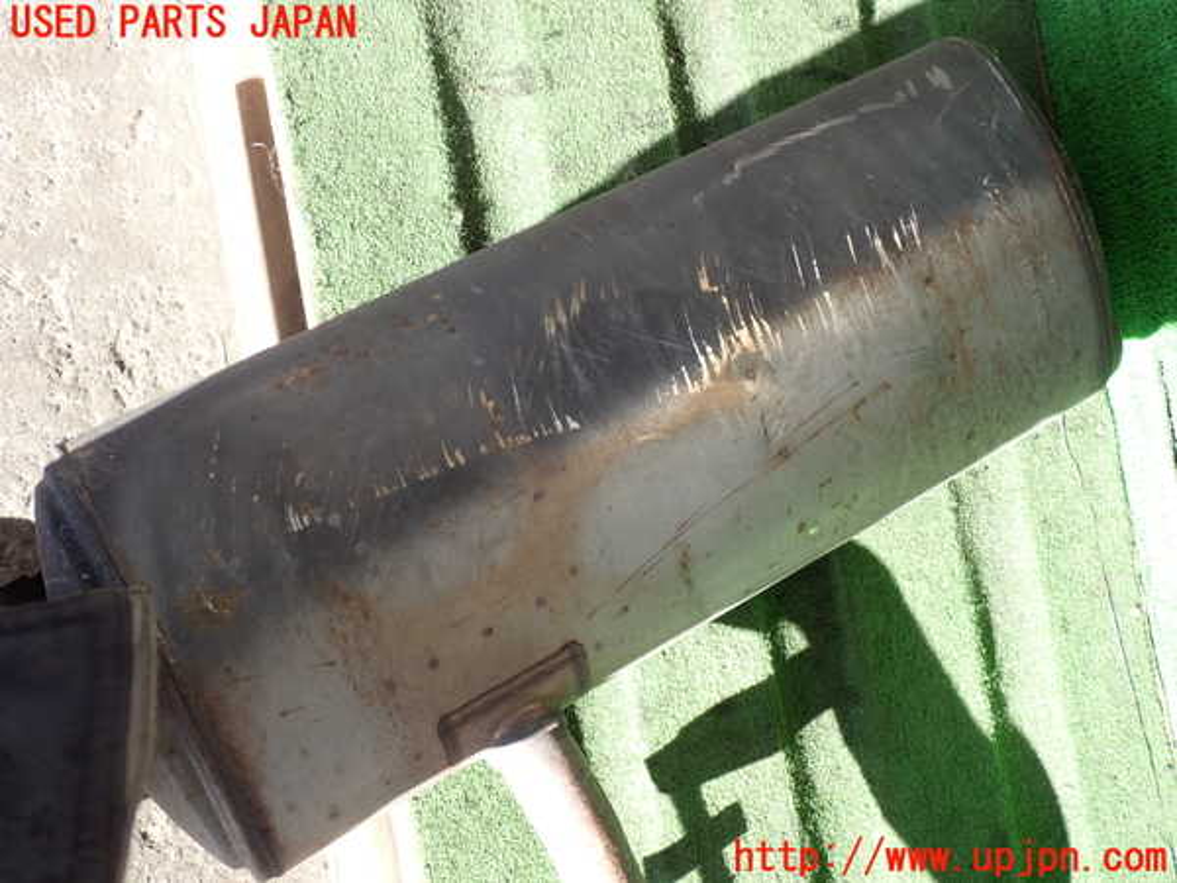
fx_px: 1496
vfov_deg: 32.9
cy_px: 442
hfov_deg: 42.9
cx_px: 588
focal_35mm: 44
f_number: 2.9
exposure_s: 1/125
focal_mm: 7.84
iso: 100
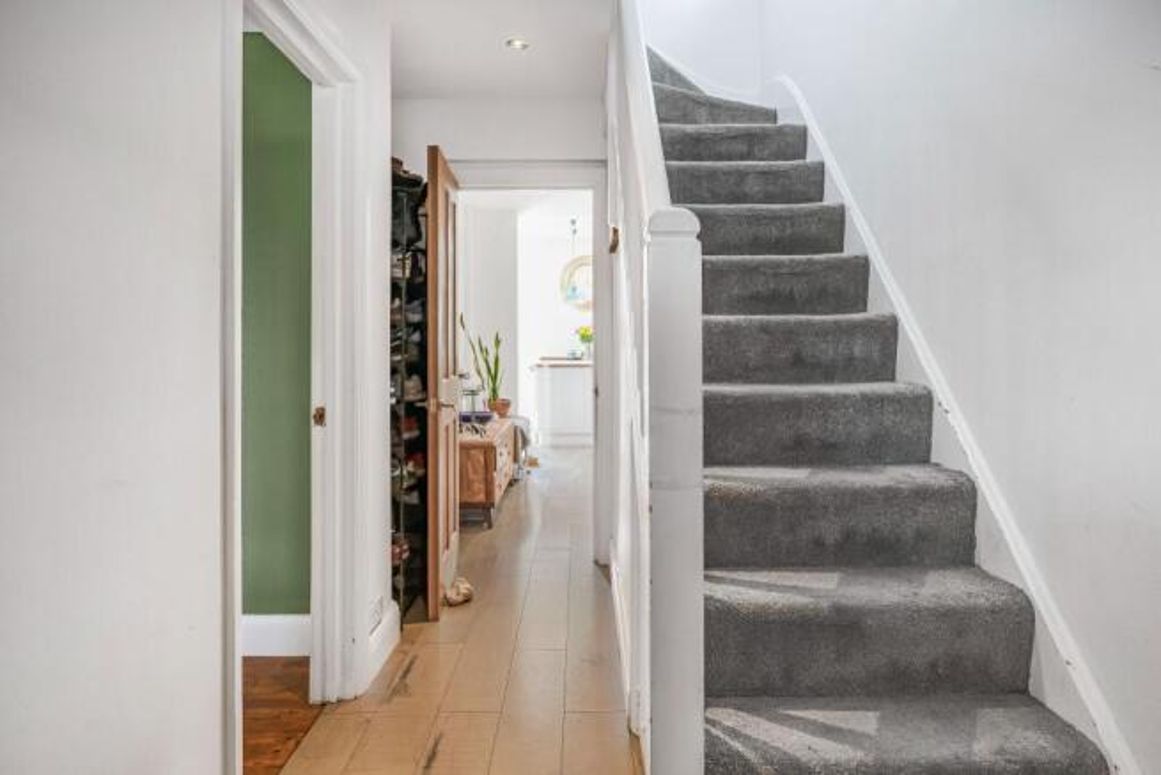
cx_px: 580
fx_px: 693
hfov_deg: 79.9
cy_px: 388
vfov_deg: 58.4
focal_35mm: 22
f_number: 5
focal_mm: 21.5
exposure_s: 1/20
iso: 800
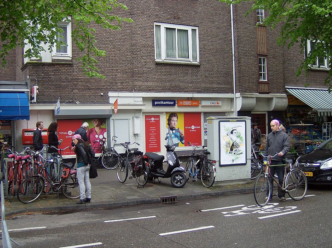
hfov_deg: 49.1
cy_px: 124
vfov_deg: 37.6
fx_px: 364
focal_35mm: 38
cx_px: 166
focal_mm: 6.4
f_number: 2.9
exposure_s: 1/154
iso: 100
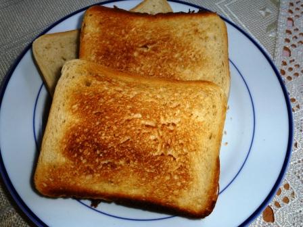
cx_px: 152
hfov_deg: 55.4
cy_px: 114
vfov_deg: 42.9
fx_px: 289
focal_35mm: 33
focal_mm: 5.9
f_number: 3.6
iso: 100
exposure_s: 1/60
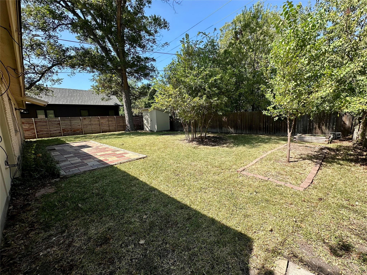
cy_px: 138
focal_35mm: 14
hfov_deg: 102.1
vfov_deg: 85.7
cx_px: 184
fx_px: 148
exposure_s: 1/1103
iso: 50
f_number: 2.2
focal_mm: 2.22
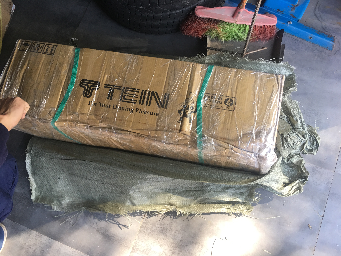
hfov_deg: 61.7
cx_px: 170
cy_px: 128
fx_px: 286
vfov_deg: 48.2
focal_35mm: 29
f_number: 2.2
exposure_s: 1/33
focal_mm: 4.15
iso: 25
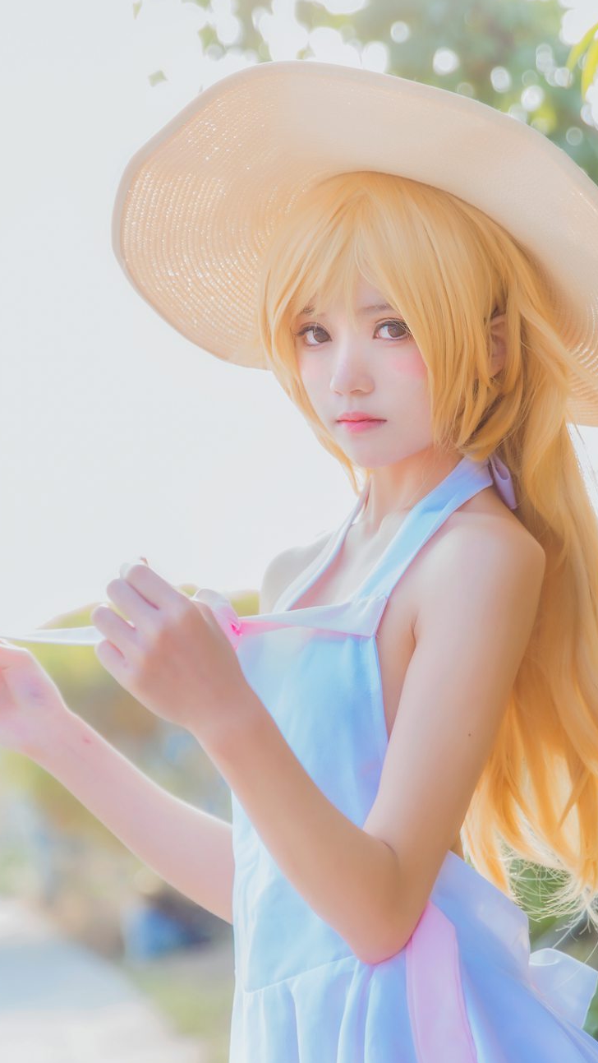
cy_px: 588
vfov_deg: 20.9
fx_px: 2873
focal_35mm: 102
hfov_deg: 11.9
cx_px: 363
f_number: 2.8
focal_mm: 70
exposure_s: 1/200
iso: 80
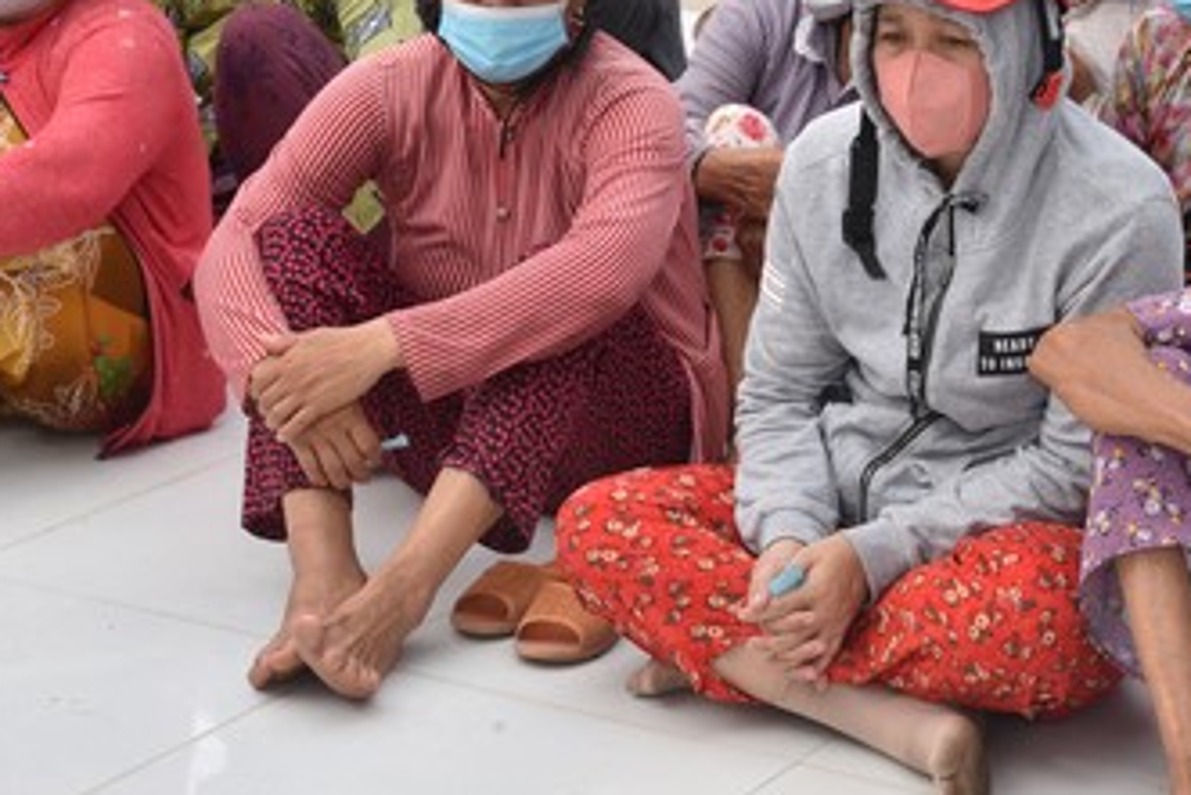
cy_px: 173
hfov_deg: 19.8
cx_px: 918
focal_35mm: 102
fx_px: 3376
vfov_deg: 13.4
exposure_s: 1/250
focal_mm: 52
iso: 360
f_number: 8
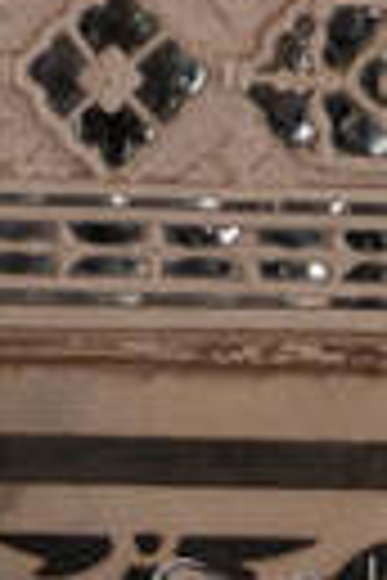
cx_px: 144
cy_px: -868
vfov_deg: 5.1
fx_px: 6321
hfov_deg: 3.5
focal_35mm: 392
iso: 160
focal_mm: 48
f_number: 4.8
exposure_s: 1/125
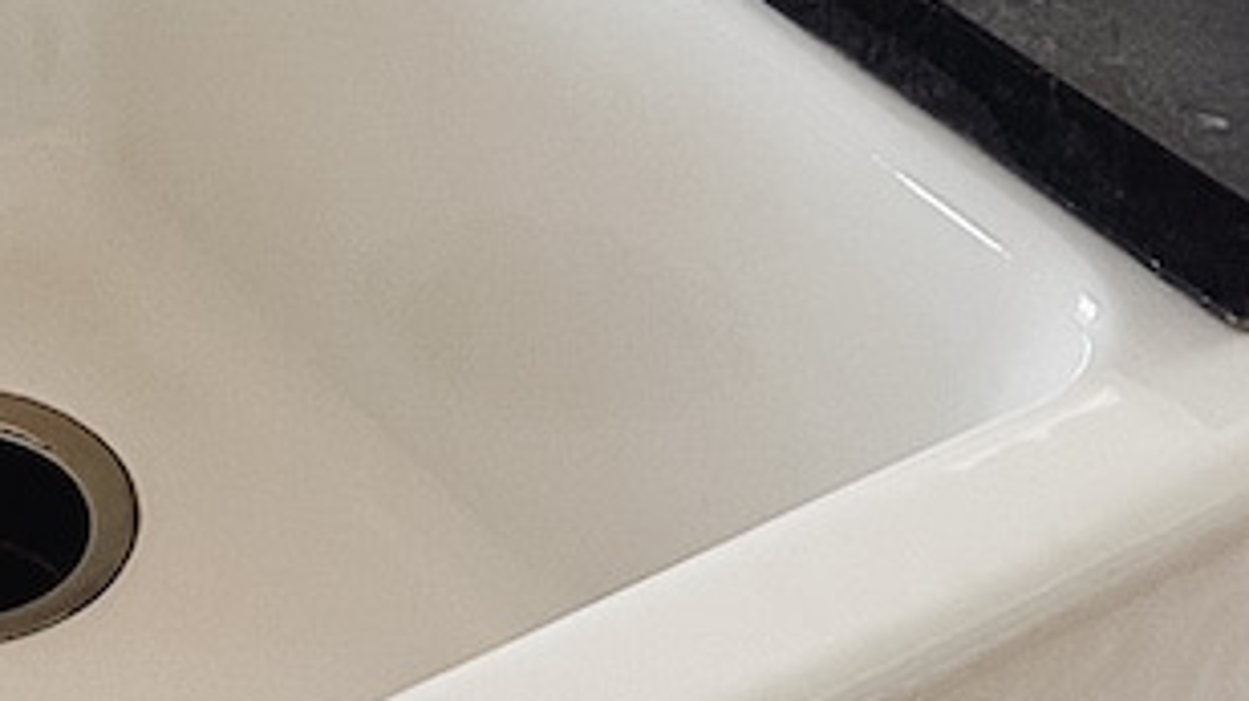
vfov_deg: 10.1
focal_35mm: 111
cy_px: -711
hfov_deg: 18.7
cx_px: -65
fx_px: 3675
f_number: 1.8
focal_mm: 6.86
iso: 250
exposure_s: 1/80
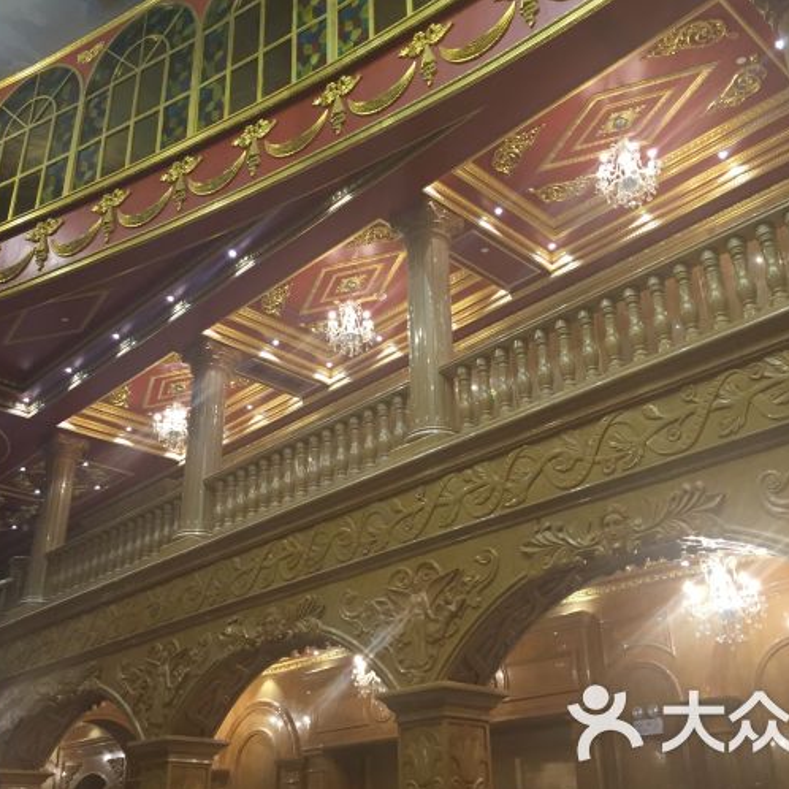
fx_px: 928
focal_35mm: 36
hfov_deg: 46.0
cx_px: 410
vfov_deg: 46.0
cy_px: 389
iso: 100
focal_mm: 4.15
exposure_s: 1/33
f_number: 2.2
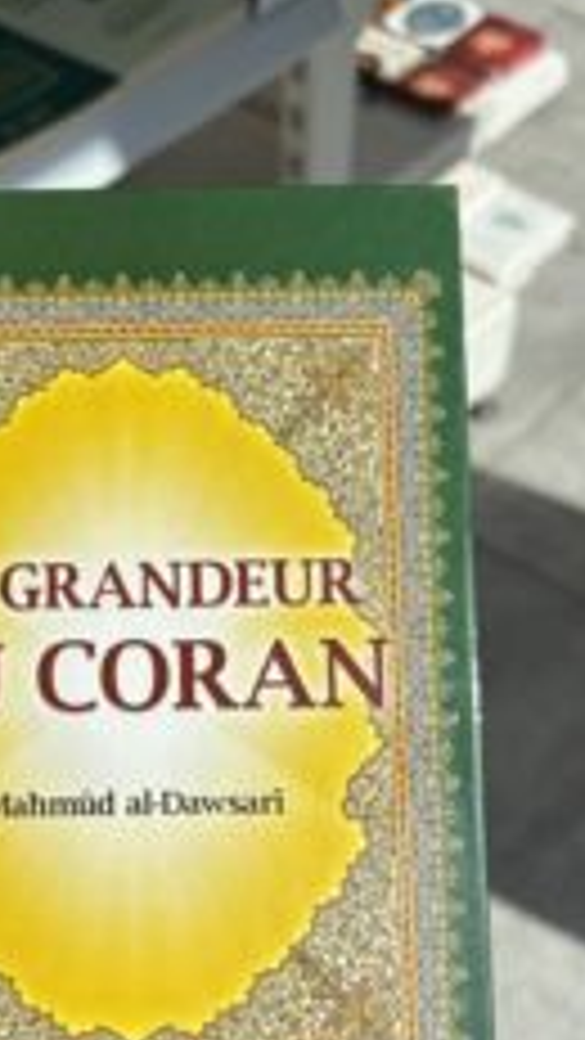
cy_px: 626
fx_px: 1351
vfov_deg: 41.9
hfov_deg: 23.9
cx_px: 86
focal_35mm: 49
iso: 50
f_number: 1.6
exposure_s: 1/4854
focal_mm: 5.96
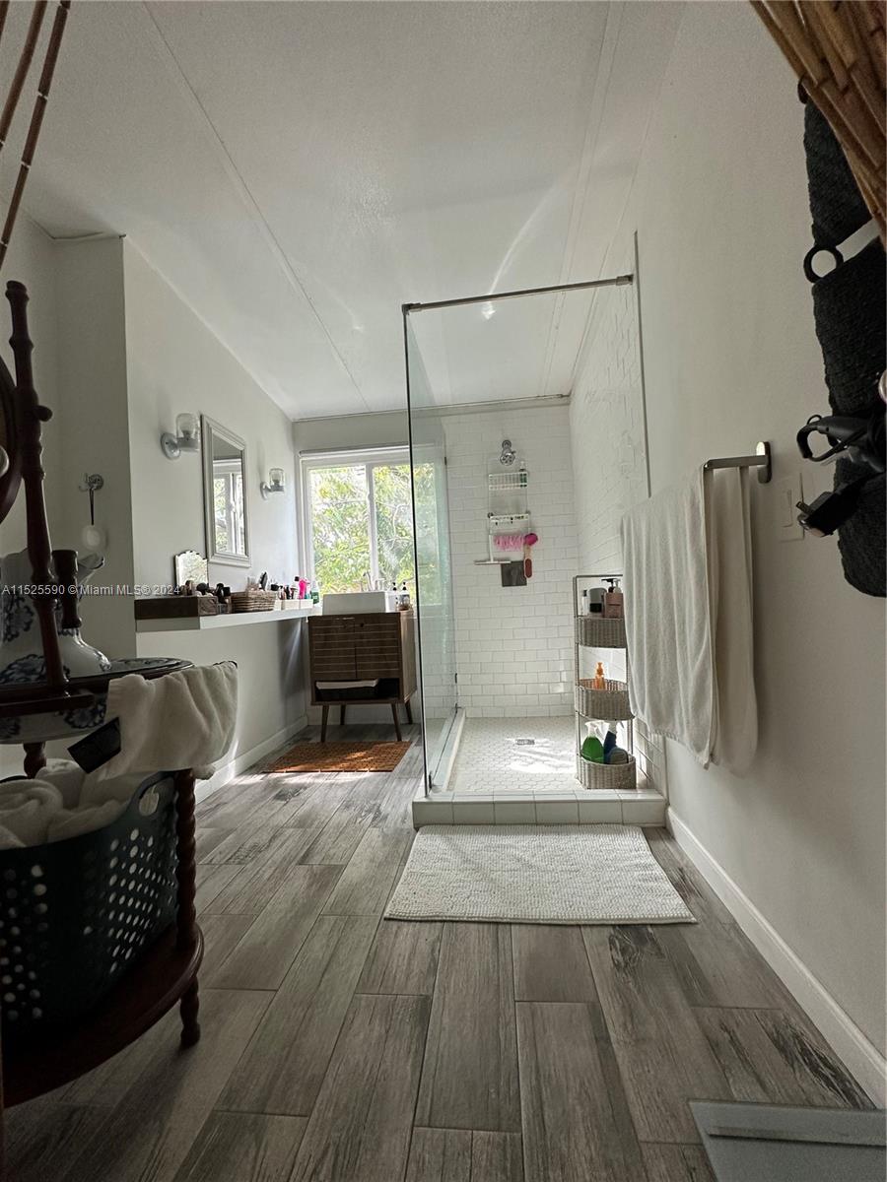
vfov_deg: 102.1
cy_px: 591
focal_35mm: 14
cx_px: 444
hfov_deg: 85.7
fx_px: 478
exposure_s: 1/99
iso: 160
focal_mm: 2.22
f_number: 2.2
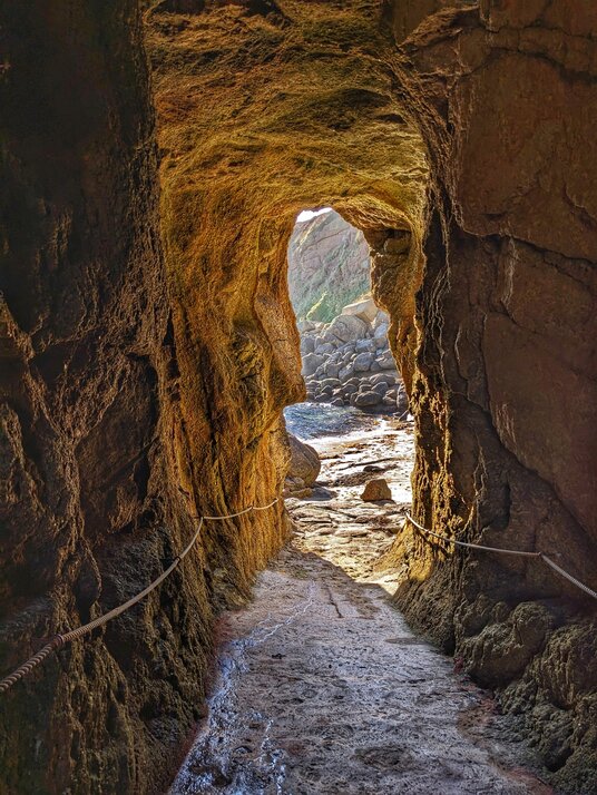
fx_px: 620
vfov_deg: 65.3
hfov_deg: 51.4
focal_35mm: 27
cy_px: 398
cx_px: 298
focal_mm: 4.38
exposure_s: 1/668
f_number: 1.73
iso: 48
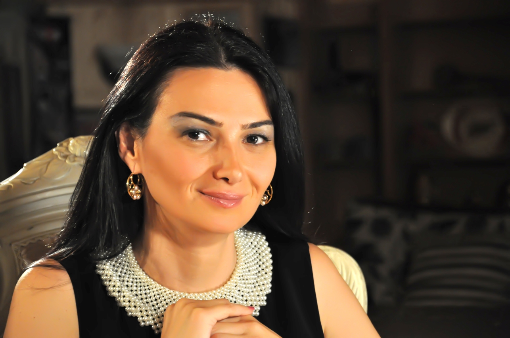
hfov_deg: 13.1
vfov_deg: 8.7
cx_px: 255
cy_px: 169
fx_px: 2228
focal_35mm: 158
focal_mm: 105
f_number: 5.6
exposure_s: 1/30
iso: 2200
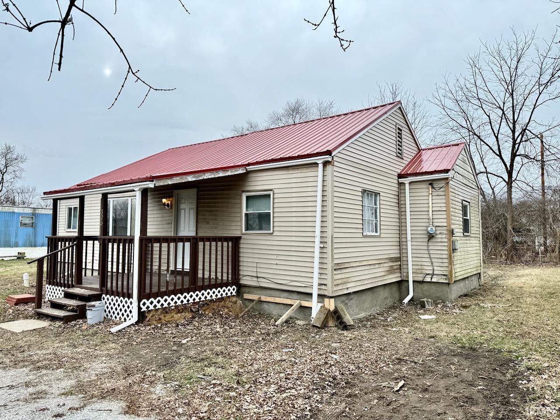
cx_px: 280
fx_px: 388
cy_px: 210
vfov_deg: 56.8
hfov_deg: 71.6
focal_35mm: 24
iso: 80
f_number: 1.78
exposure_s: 1/1060
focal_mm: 6.76
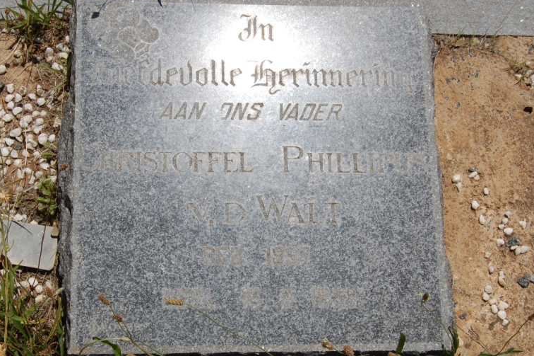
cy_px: 190
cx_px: 231
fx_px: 964
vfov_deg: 20.9
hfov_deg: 30.9
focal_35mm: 65
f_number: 11
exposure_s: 1/500
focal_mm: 32
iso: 200
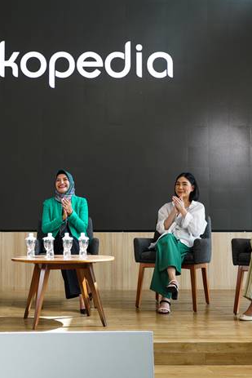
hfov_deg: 23.9
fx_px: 588
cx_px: 62
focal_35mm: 56
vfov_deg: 35.6
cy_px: 189
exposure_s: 1/100
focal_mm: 37
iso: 400
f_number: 4.5
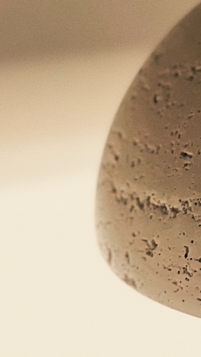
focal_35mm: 268
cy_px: -27
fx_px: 2539
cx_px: 356
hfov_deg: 4.5
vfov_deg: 8.0
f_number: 2.8
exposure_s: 1/14
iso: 1000
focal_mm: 9
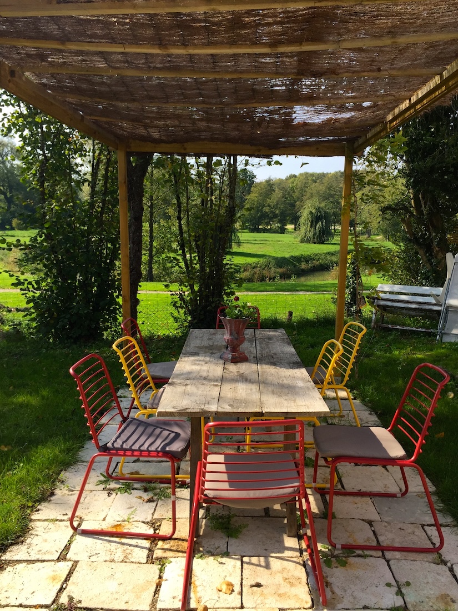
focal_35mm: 29
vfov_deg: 61.7
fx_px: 512
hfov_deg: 48.2
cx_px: 229
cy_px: 306
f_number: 2.2
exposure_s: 1/1041
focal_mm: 4.15
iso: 32
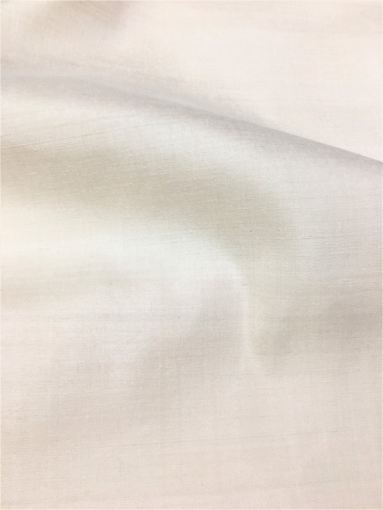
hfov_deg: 48.3
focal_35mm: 29
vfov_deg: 61.6
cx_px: 192
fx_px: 427
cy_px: 255
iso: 40
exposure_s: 1/120
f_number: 2.2
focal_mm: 4.15
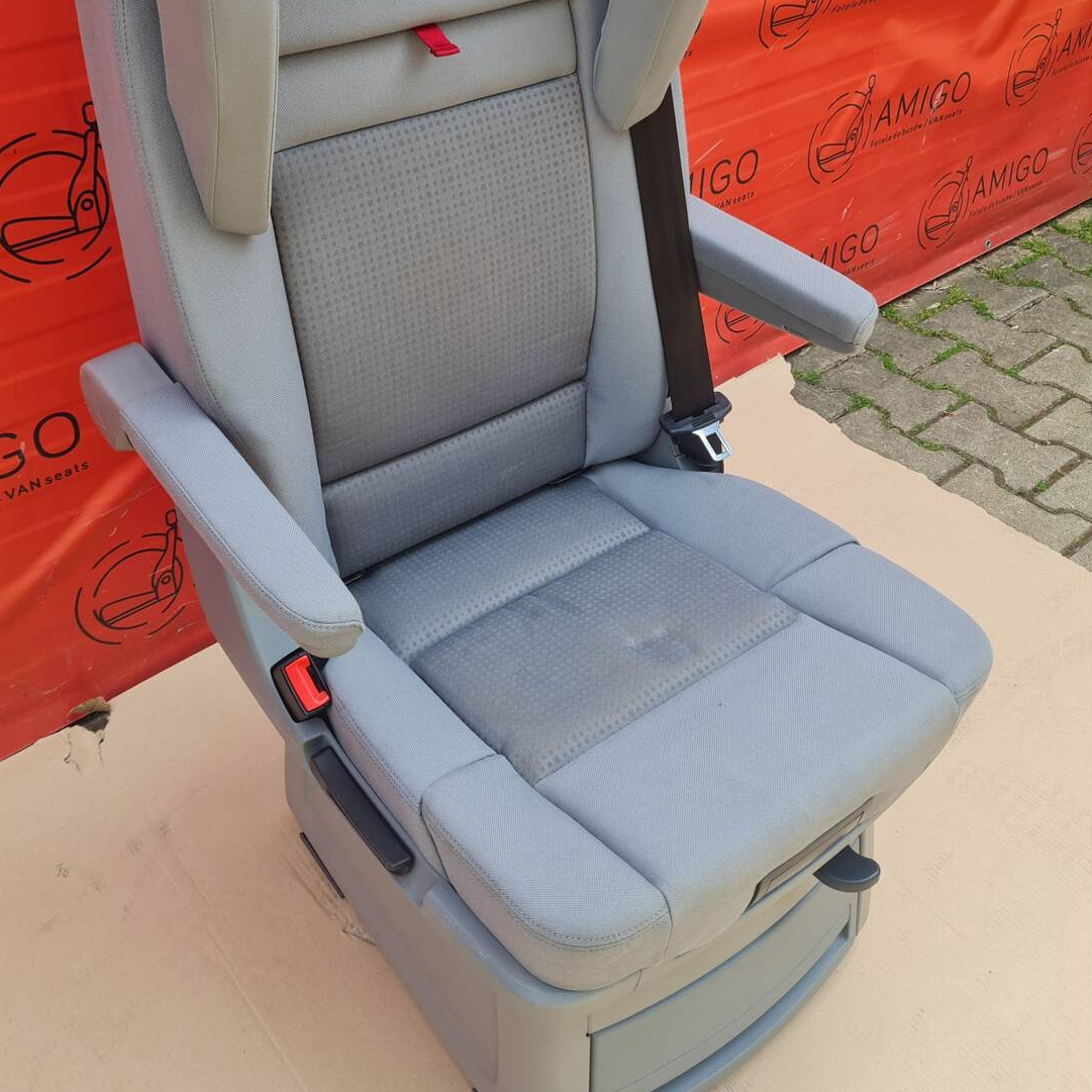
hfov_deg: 48.4
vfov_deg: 48.0
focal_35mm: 34
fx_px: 1213
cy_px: 407
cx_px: 490
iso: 50
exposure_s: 1/241
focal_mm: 5.4
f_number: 1.8
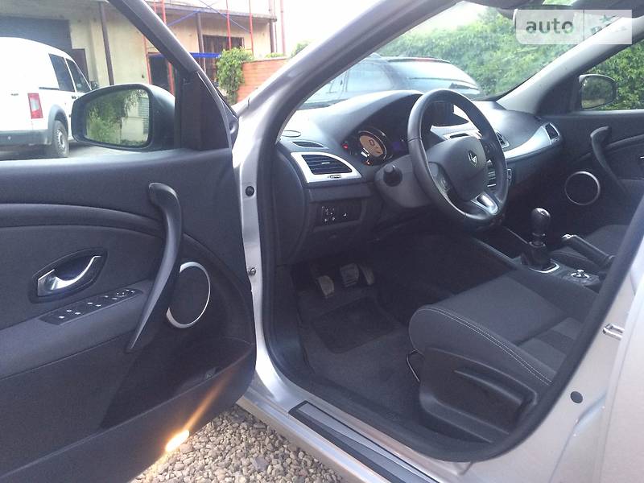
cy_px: 242
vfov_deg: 48.2
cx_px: 322
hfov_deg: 61.7
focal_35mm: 29
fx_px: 540
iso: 200
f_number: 2.2
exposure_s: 1/33
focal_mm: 4.2
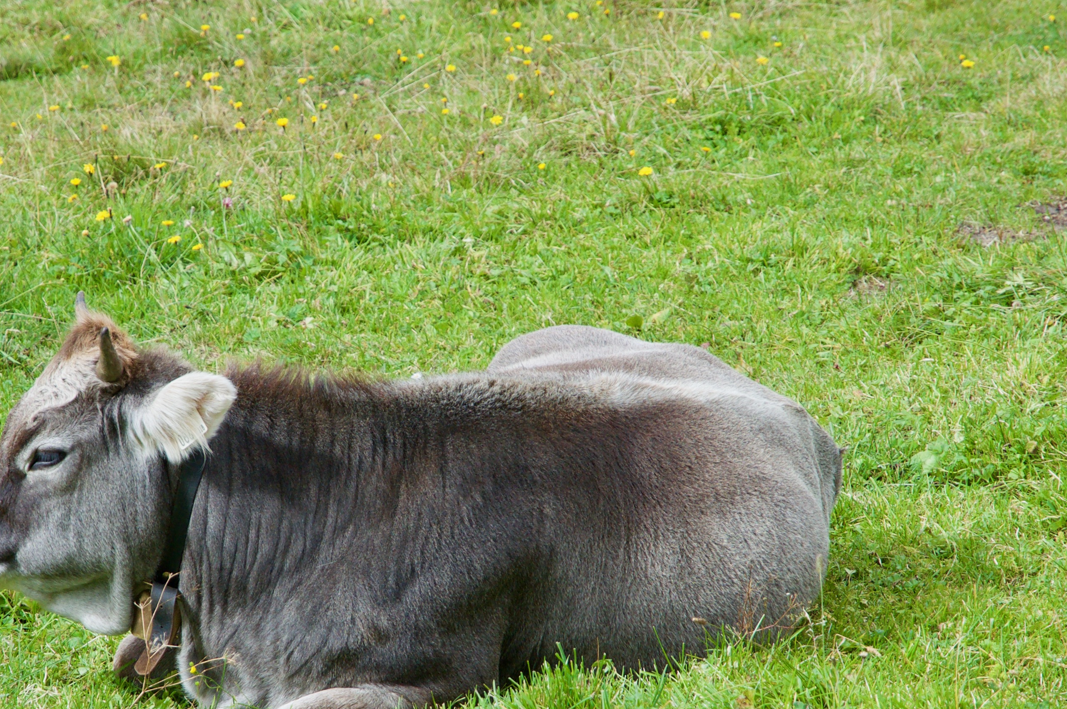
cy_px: 493
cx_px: 395
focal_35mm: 215
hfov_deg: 9.6
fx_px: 6360
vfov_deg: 6.4
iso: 400
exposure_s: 1/500
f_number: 5.6
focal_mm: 85
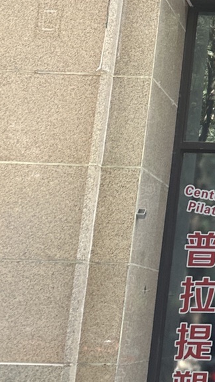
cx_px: 451
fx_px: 923
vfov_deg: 23.1
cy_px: 72
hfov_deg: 11.7
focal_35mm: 91
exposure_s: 1/291
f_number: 1.78
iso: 80
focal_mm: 6.86
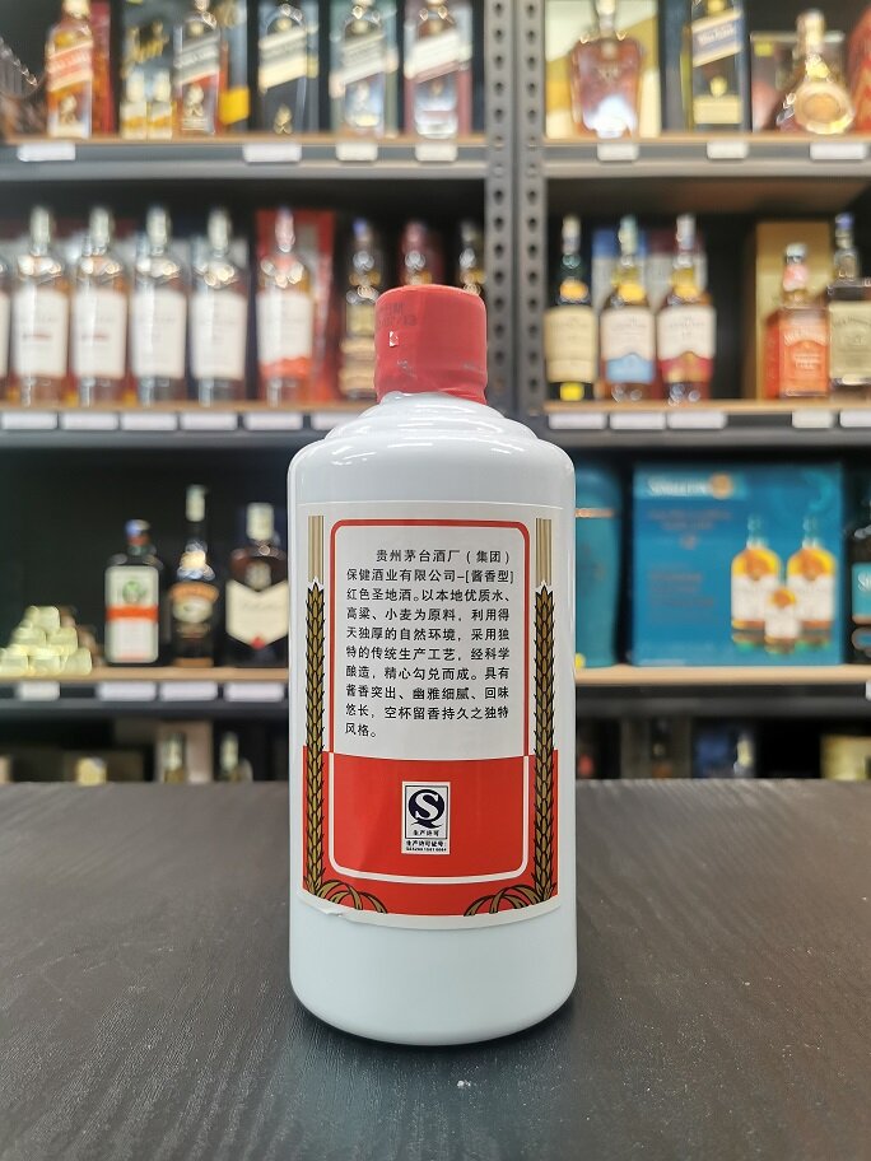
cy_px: 580
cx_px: 436
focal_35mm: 27
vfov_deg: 65.3
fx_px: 906
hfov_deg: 51.4
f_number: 1.6
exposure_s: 1/100
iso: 200
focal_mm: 5.56
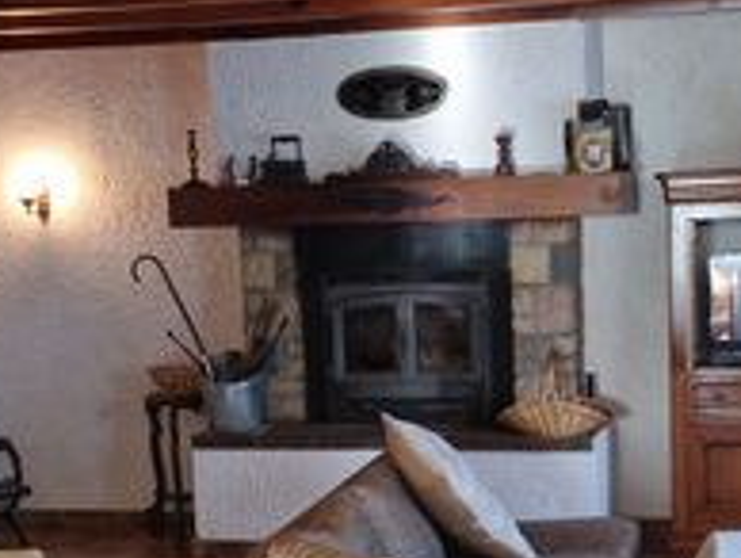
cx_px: 477
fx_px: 1522
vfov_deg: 20.5
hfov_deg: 27.2
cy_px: 455
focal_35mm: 71
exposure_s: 1/33
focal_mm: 5.4
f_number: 1.8
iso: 214
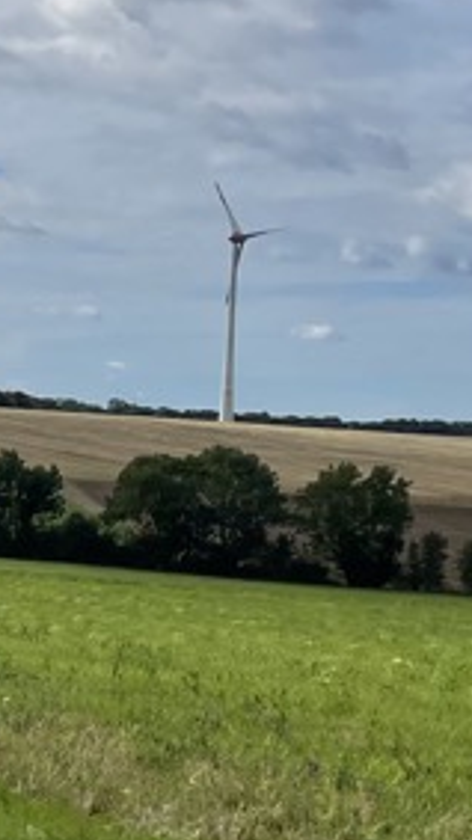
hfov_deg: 9.4
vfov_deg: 17.9
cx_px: -493
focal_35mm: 120
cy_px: 463
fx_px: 2672
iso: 32
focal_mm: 4.2
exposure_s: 1/8403
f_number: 1.6
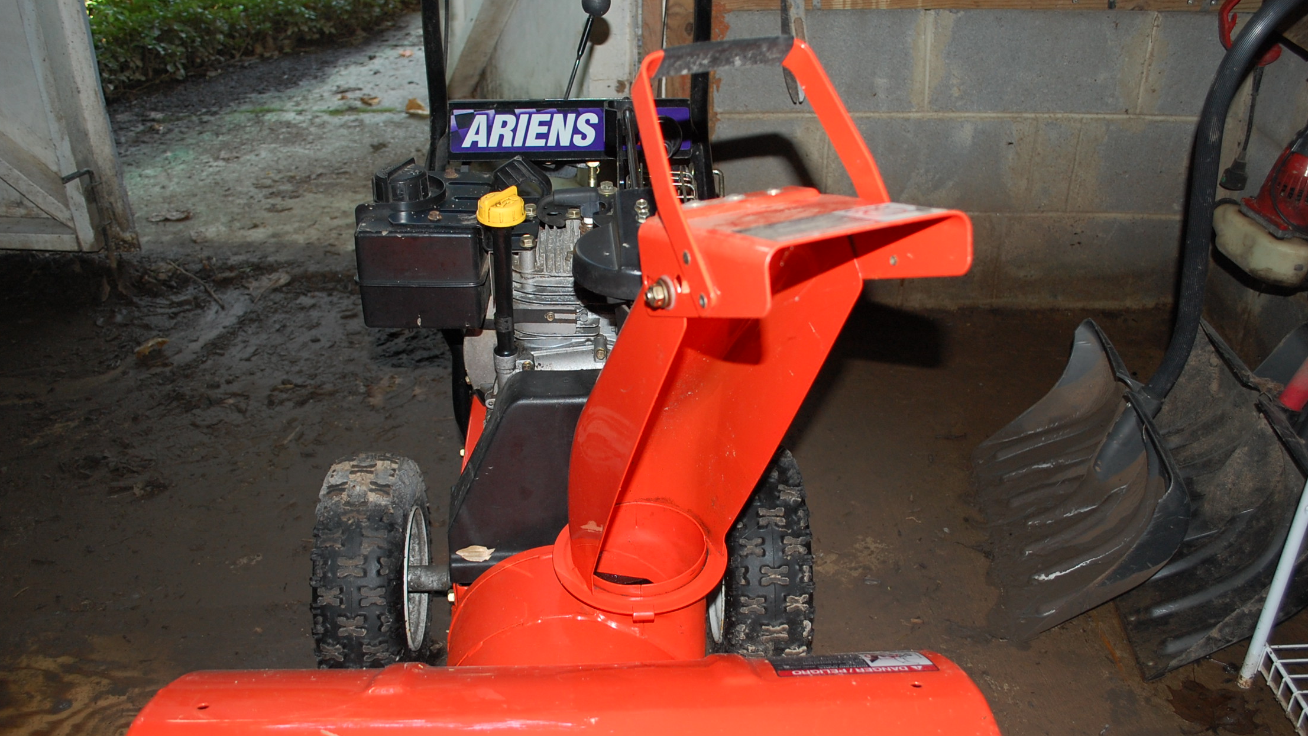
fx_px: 1110
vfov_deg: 36.7
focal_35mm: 32
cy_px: 380
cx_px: 649
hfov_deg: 61.0
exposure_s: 1/60
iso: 400
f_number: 3.8
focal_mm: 20
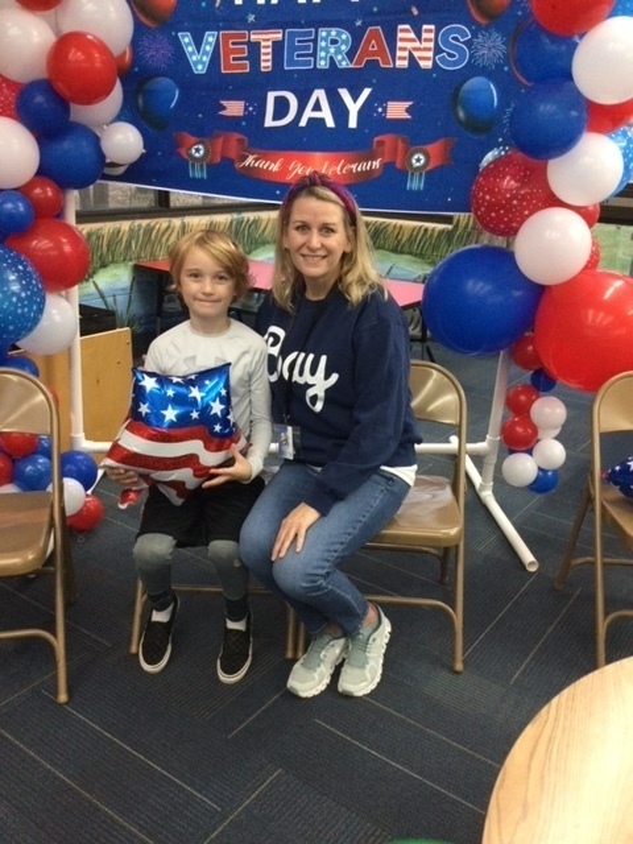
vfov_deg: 58.4
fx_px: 756
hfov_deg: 45.4
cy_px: 422
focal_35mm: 31
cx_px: 316
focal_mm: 3.3
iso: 200
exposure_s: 1/30
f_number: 2.4
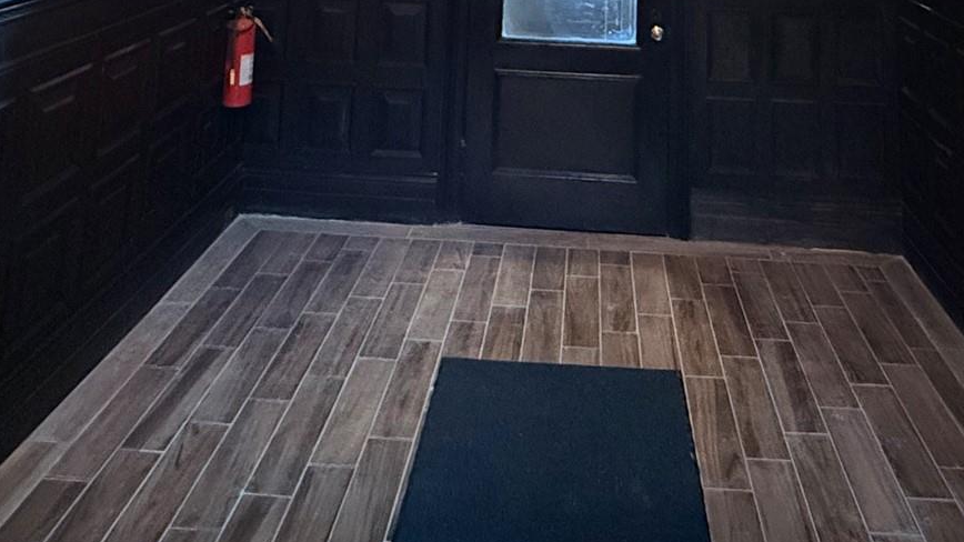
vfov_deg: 24.5
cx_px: 564
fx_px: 920
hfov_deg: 55.0
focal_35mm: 36
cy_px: -295
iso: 1000
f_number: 2.2
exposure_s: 1/60
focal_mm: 2.22
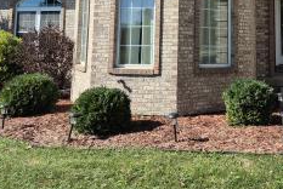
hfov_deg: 45.9
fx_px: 323
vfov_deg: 30.9
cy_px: 12
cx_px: 208
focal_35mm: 41
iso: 25
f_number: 1.8
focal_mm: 5.4
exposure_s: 1/1304
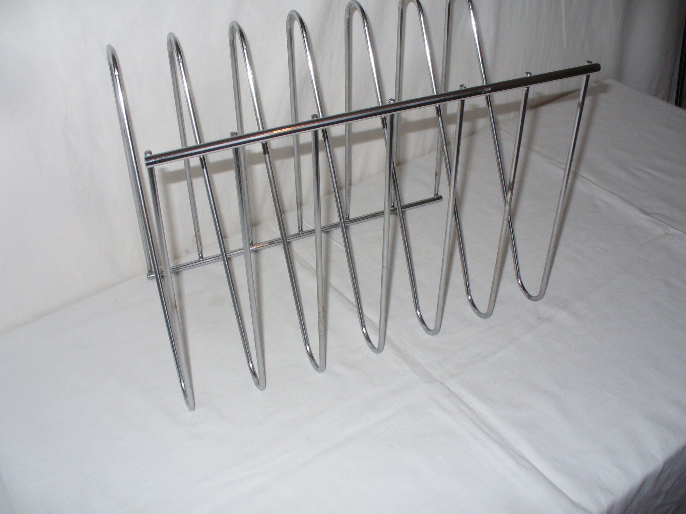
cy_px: 257
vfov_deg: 38.7
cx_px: 343
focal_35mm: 37
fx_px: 733
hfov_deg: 50.1
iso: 100
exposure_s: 1/30
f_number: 2.8
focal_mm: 6.1
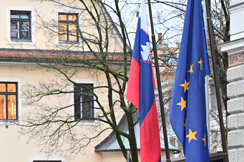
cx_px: 176
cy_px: 116
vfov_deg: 6.7
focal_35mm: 206
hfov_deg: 10.0
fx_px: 1396
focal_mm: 70
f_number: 3.5
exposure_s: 1/125
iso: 1600
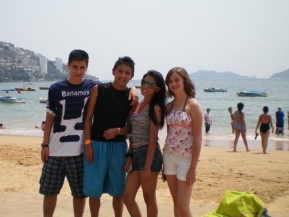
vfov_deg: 26.1
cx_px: 130
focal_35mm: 56
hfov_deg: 34.3
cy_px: 103
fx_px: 468
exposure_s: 1/640
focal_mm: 6.3
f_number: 4.6
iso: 64
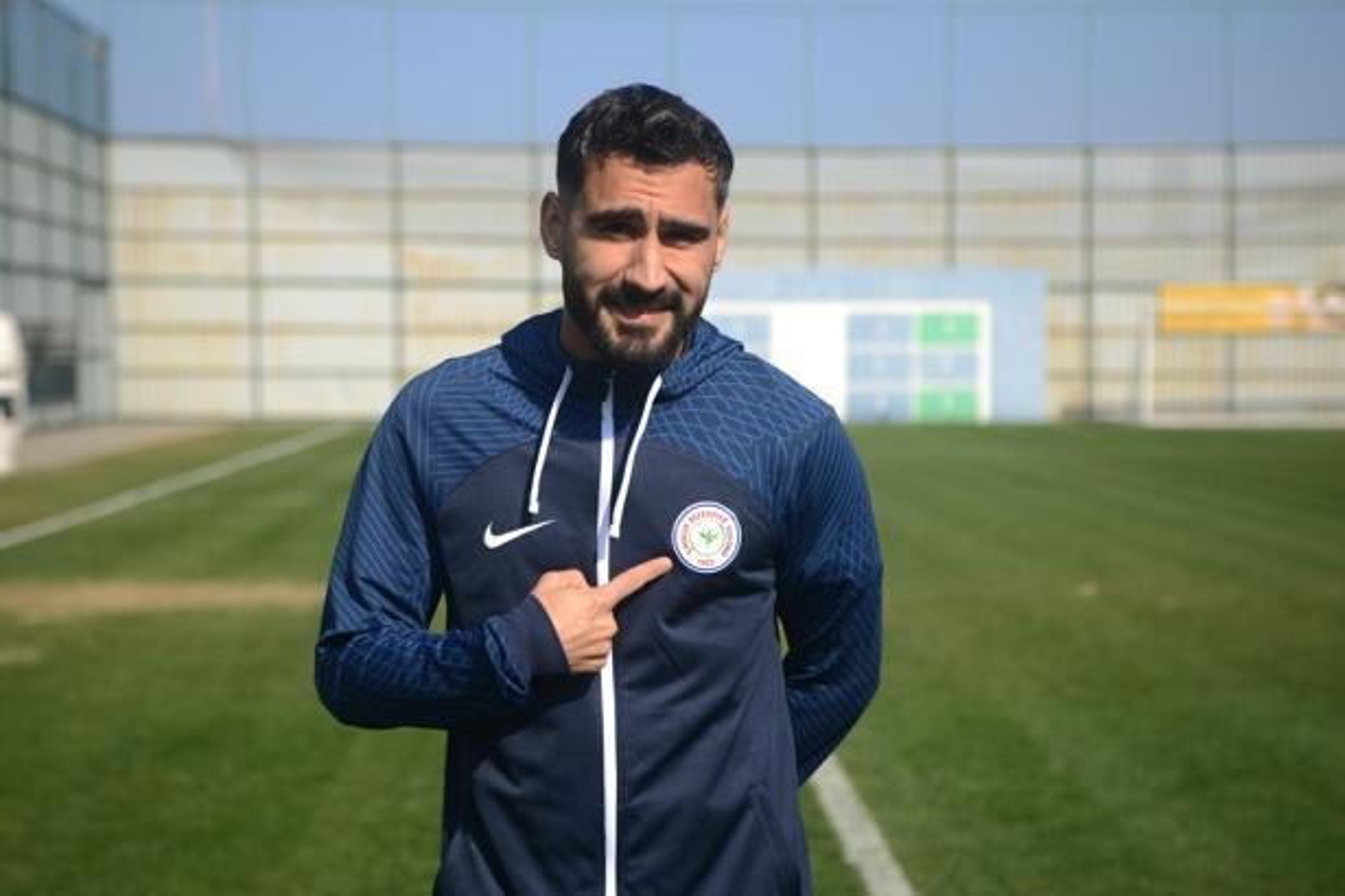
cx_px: 672
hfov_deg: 28.8
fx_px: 2615
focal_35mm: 70
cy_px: 448
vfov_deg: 19.5
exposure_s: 1/640
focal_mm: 70
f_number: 3.5
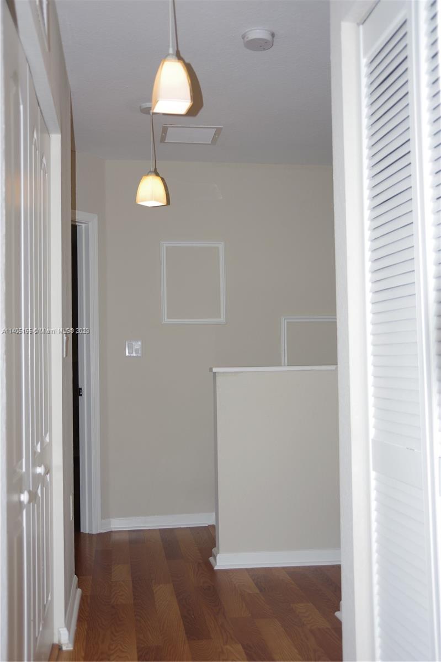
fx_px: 662
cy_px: 331
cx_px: 220
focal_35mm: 36
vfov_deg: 53.2
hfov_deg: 36.8
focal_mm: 24
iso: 100
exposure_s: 1/60
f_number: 4
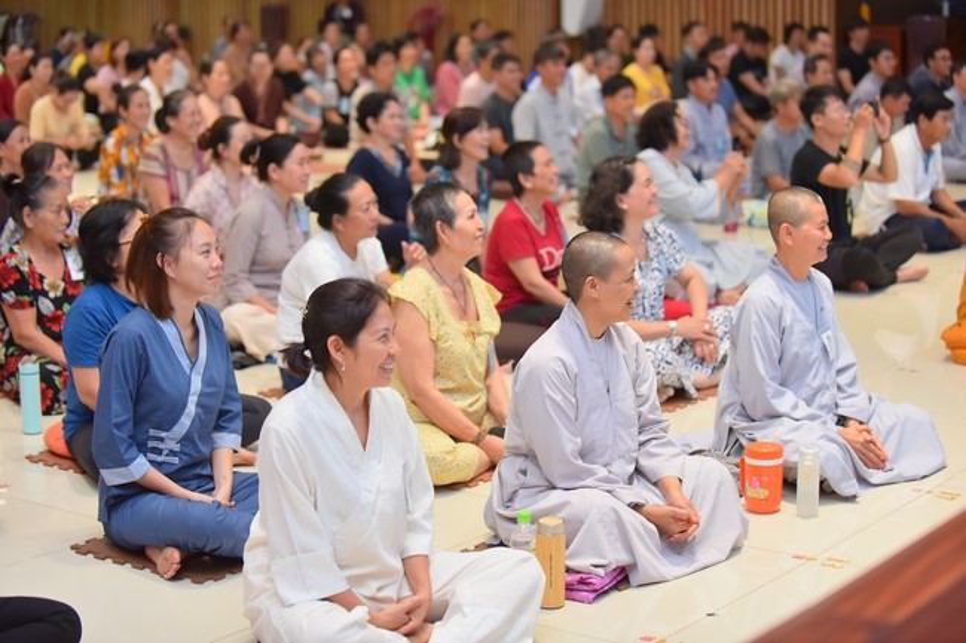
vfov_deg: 19.4
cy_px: 322
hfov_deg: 28.9
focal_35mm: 70
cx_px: 483
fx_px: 1878
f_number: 2.8
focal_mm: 70
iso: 800
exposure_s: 1/160
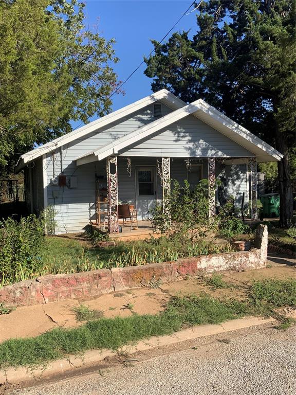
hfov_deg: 48.2
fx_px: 331
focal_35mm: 29
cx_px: 148
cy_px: 198
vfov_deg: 61.7
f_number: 1.8
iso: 16
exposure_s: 1/1786
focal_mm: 3
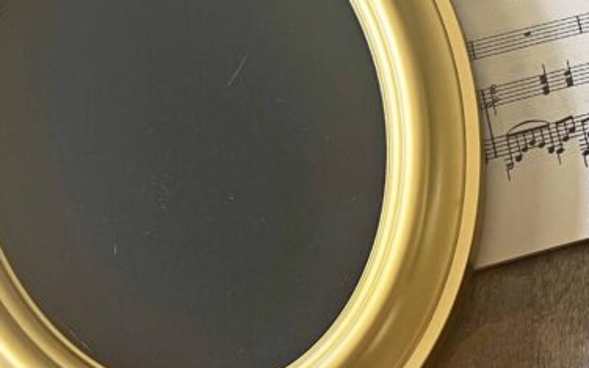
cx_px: 647
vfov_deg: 16.8
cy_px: -53
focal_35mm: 75
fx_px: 1204
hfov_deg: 25.5
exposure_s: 1/73
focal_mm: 5.7
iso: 125
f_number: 1.5
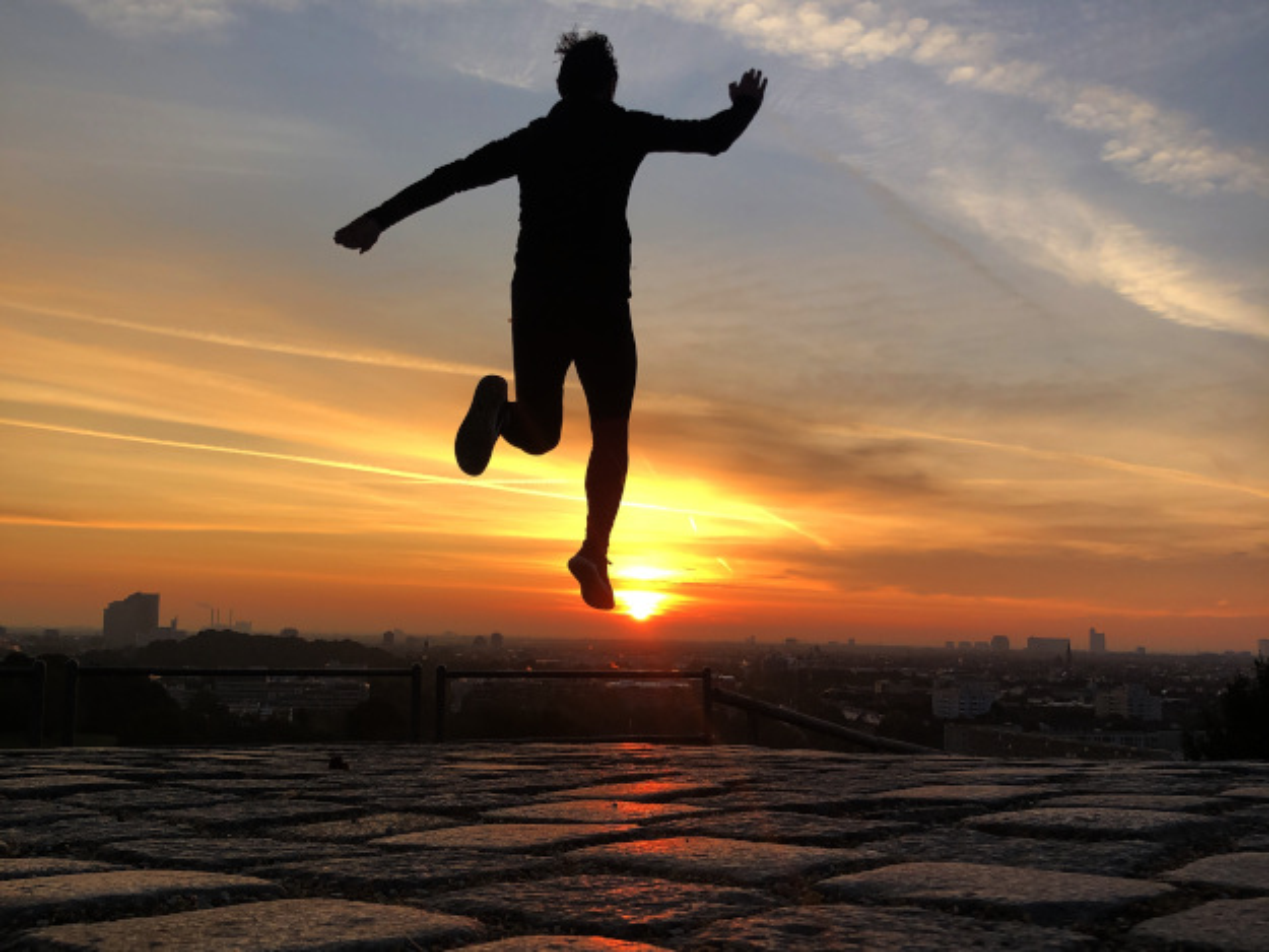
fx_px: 1027
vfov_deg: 49.8
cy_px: 476
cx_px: 634
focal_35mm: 28
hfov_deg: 63.4
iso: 20
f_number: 1.8
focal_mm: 4
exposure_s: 1/578
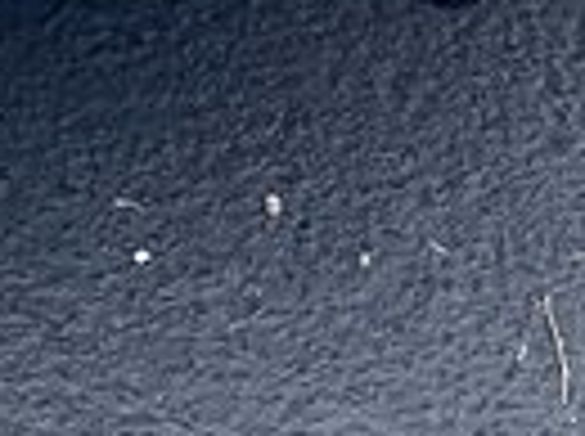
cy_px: -1187
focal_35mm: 197
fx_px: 3323
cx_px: -819
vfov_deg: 6.4
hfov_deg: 9.1
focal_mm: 5.1
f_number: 1.6
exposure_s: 1/824
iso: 32
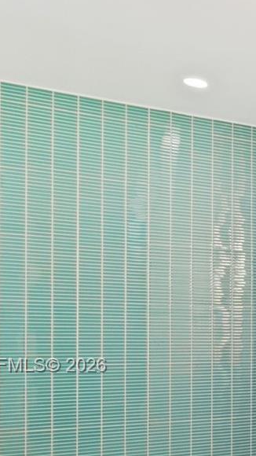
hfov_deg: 17.5
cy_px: 367
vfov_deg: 38.3
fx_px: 628
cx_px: 490
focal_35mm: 52
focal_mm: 18
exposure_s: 1/20
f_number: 8
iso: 2000
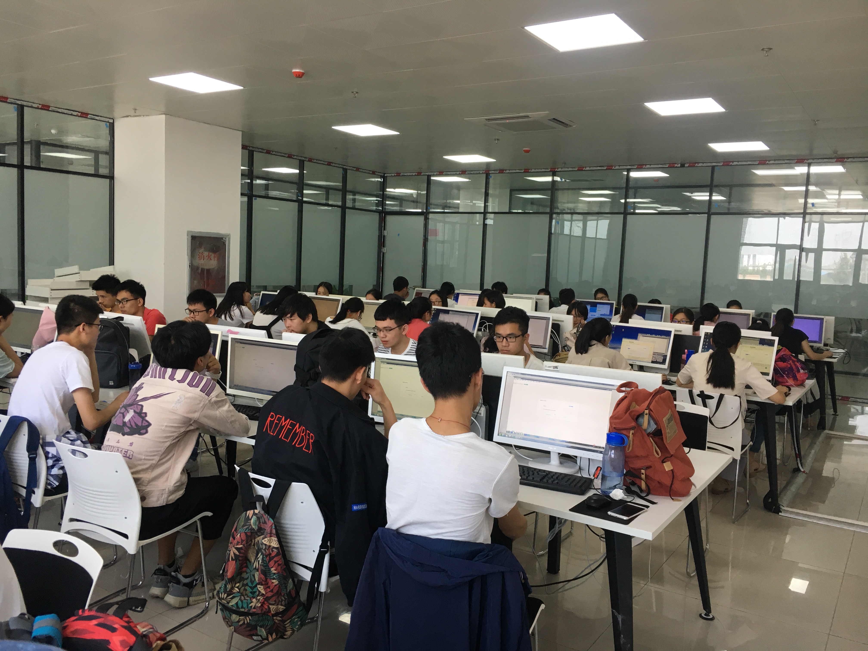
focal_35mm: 29
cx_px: 434
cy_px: 326
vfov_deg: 48.2
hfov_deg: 61.7
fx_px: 727
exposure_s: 1/33
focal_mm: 4.15
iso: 40
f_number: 2.2
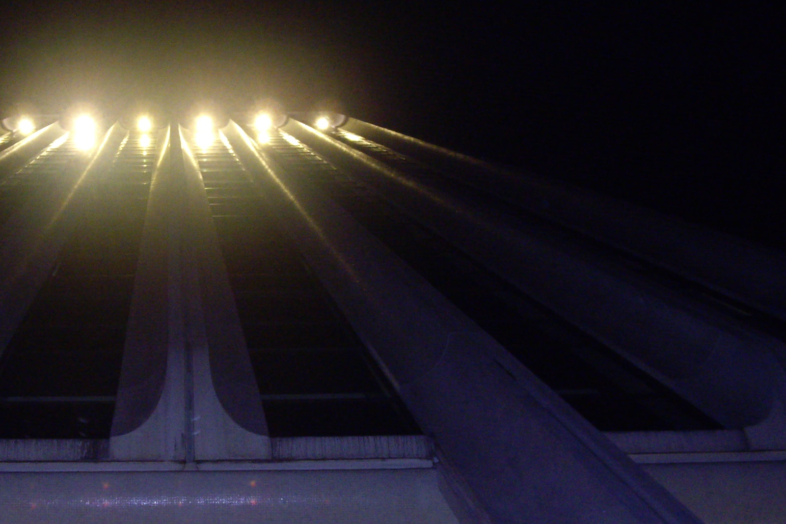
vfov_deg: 21.2
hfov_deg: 30.8
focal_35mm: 64
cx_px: 174
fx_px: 1397
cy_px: 297
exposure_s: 1/40
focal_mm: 7.9
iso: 400
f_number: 2.8
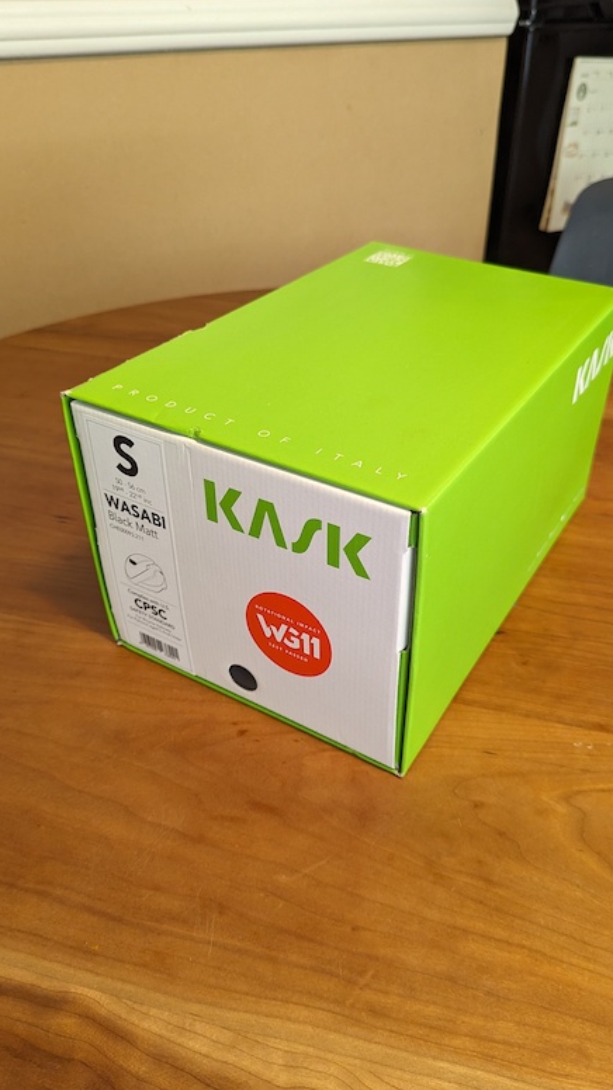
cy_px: 548
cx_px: 329
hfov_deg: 42.8
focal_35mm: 27
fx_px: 781
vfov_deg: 69.9
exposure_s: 1/45.4
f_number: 1.85
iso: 403
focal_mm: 6.81
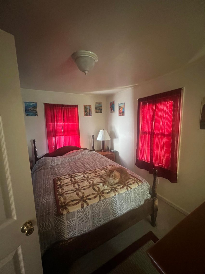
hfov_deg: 89.9
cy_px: 137
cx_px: 102
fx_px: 103
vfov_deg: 106.2
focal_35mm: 13
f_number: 1.8
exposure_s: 1/40
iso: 800
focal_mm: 1.57
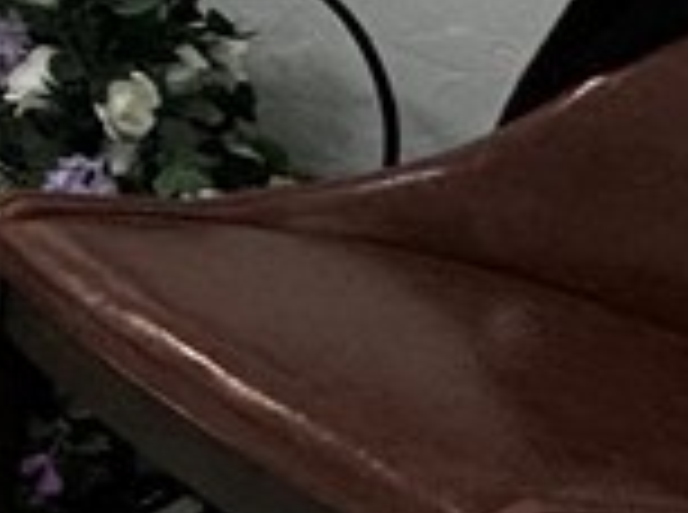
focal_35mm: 94
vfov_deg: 14.4
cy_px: -315
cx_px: -1524
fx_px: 1864
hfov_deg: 10.6
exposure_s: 1/60
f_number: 2.2
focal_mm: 2.22
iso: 160
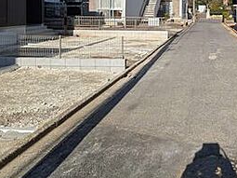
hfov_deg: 48.9
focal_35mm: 34
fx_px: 233
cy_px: 15
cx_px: 208
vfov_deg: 38.6
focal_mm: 1.83
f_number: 2.2
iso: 44
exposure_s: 1/2188
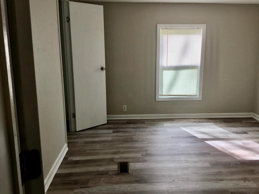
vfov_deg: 42.9
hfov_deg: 55.3
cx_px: 138
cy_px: 95
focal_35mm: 33
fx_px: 247
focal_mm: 3.3
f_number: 2.4
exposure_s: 1/40
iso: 25
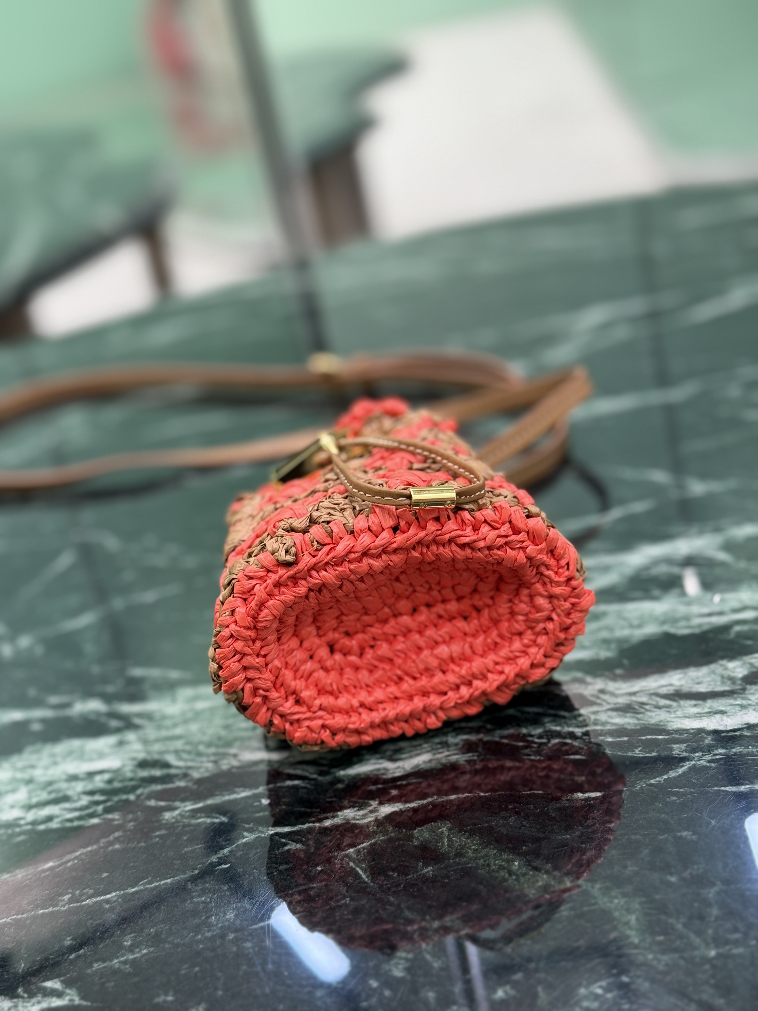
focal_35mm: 48
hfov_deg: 30.3
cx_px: 379
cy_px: 506
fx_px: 1401
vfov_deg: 39.7
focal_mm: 6.76
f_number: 1.78
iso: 125
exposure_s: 1/60
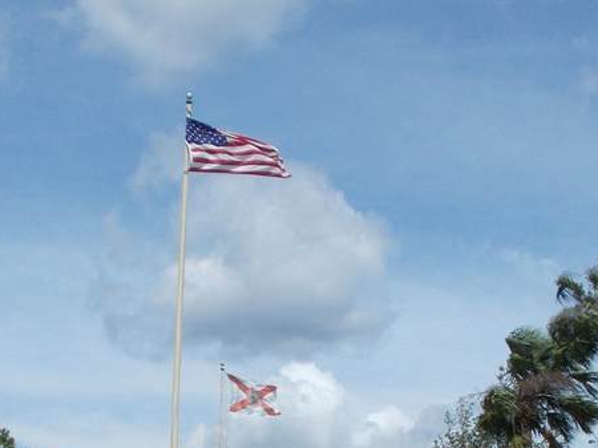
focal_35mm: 74
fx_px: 1278
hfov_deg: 26.3
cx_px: 250
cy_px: 424
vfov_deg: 19.4
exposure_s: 1/250
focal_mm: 4.6
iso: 80
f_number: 8
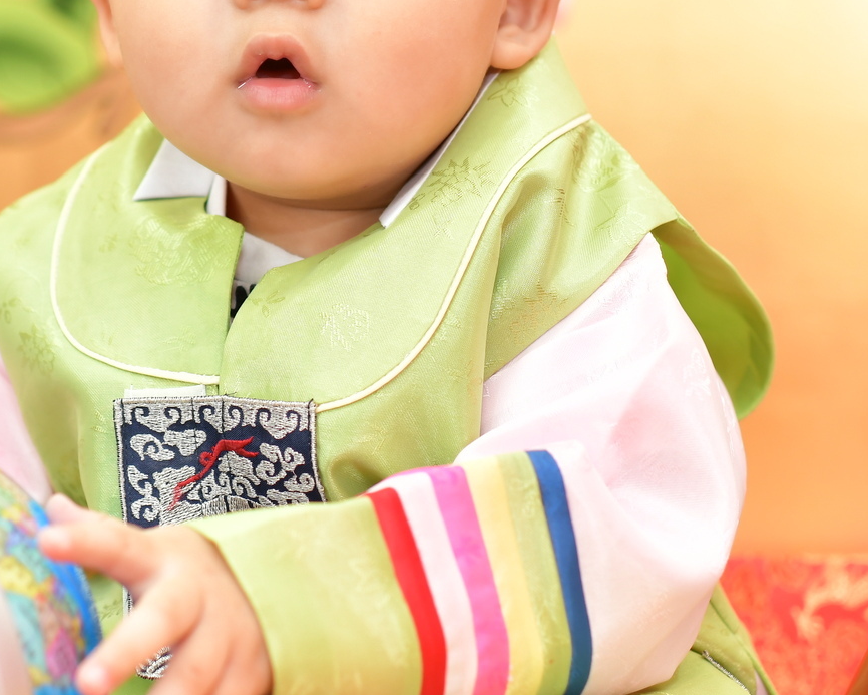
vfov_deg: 16.8
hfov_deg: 20.9
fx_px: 2338
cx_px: 253
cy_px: 200
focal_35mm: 91
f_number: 2.8
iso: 400
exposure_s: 1/200
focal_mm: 35
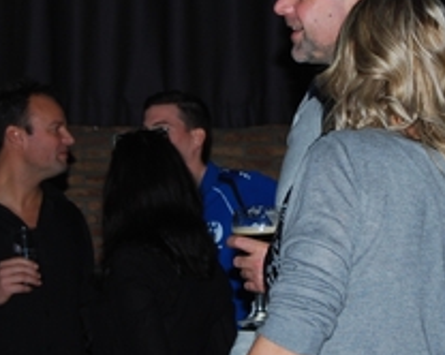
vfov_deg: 9.0
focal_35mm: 171
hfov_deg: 11.3
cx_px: 327
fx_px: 2250
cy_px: 138
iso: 200
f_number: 5.3
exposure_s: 1/60
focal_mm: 42
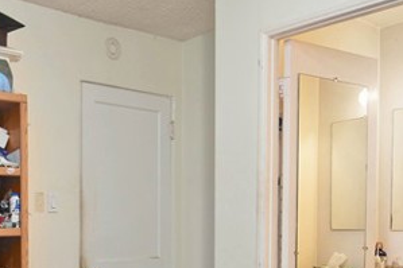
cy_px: 219
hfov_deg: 37.2
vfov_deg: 27.4
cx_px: 9
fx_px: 537
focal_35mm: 48
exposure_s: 1/30
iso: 400
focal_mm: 14
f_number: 5.6
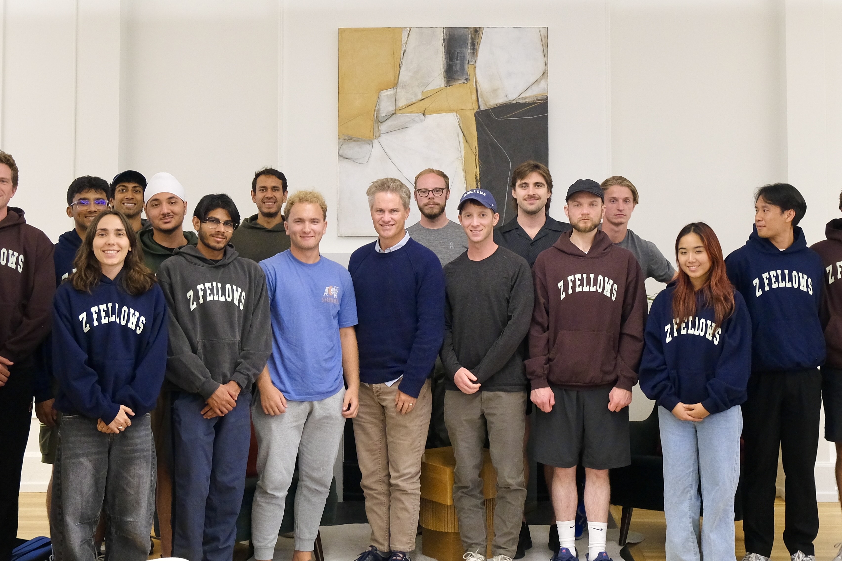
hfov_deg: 39.6
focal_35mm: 50
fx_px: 1169
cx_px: 420
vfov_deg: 26.8
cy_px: 178
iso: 1000
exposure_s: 1/100
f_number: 4
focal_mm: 19.2
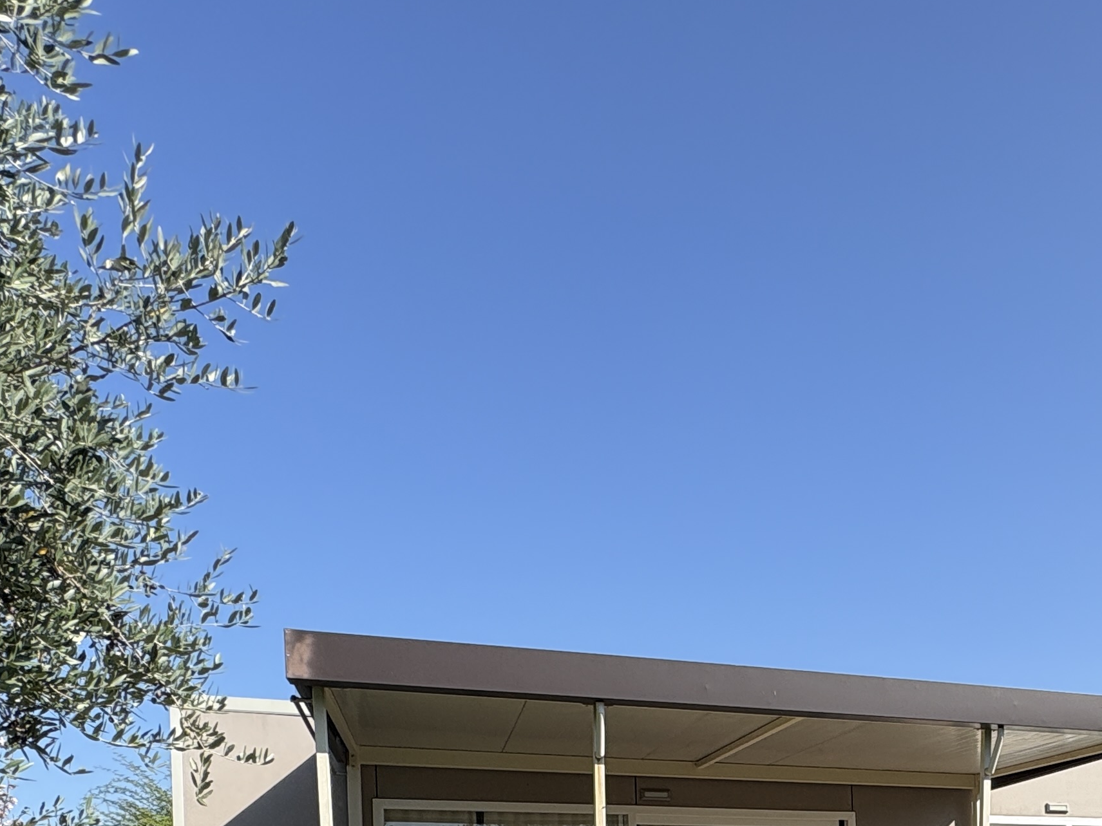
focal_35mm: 33
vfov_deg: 35.1
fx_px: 1050
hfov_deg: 51.9
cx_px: 879
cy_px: 964
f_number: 2.2
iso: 50
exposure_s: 1/1323
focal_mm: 2.22
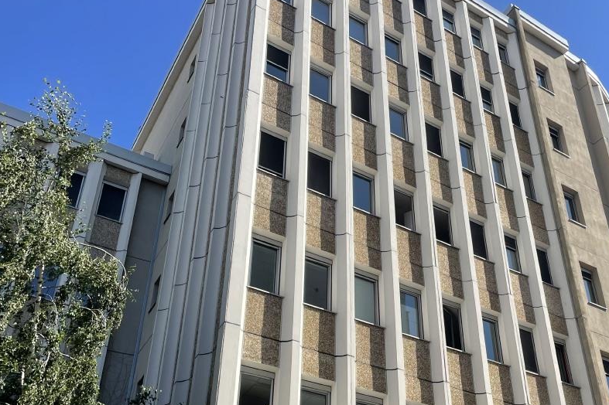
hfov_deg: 43.1
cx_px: 455
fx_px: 744
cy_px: 315
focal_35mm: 44
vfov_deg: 29.9
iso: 32
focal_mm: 4.2
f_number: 1.6
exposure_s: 1/2959
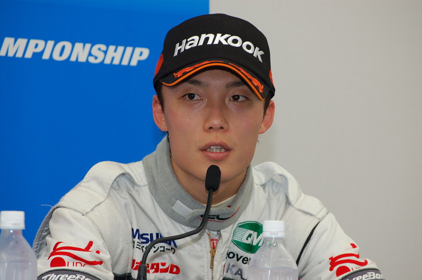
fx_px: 2547
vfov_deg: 6.3
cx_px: 211
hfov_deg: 9.5
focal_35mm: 218
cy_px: 140
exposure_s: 1/90
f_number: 8
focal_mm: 145
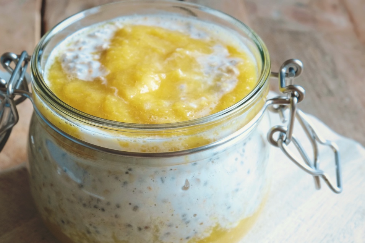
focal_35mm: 77
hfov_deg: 26.1
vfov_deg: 17.6
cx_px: 100
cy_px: 173
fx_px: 780
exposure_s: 1/20
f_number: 7.1
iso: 400
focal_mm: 32.5
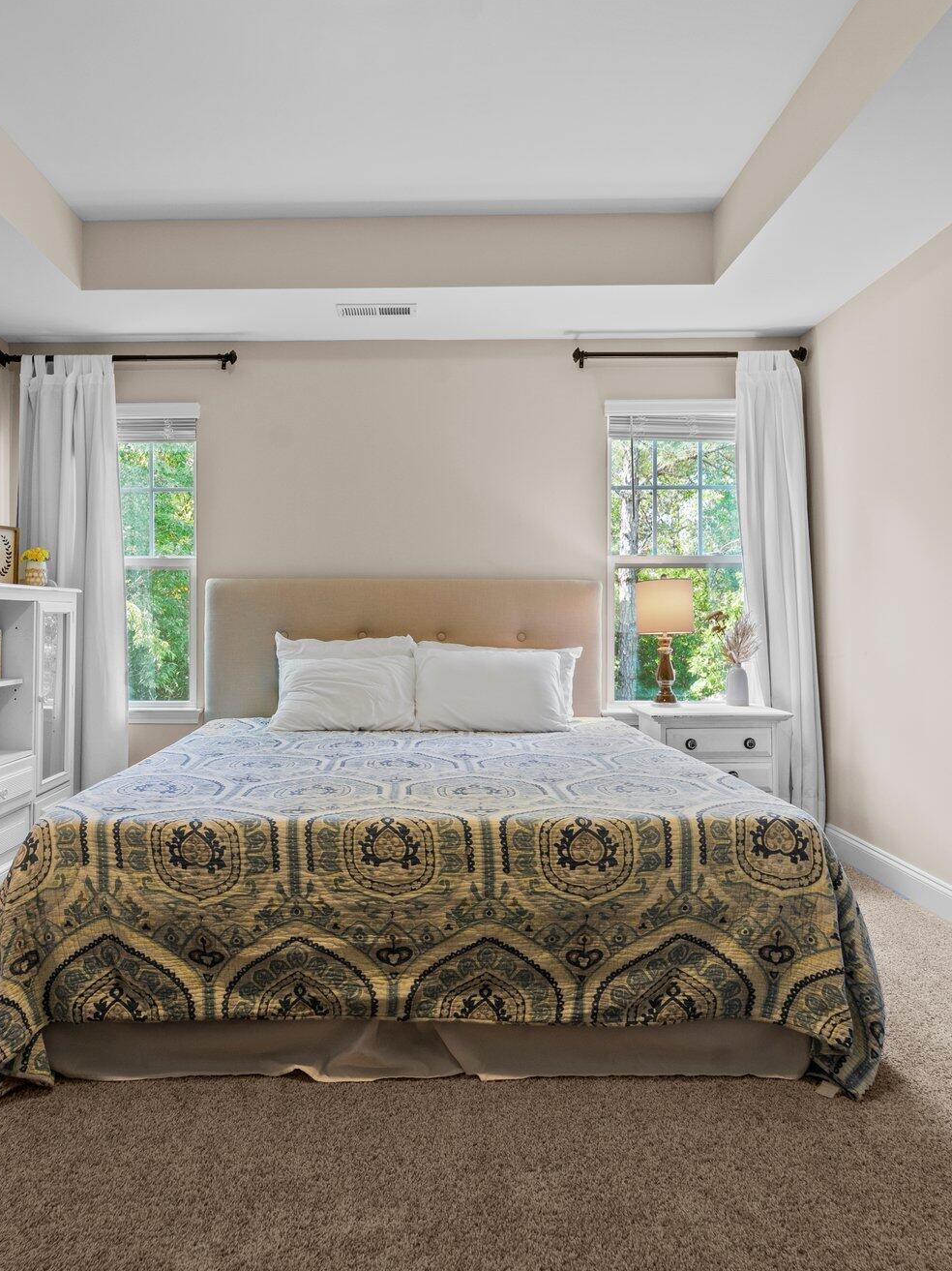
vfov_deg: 79.0
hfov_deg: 63.1
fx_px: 770
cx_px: 410
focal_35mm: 21
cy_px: 631
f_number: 8
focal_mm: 14
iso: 250
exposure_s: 1/3
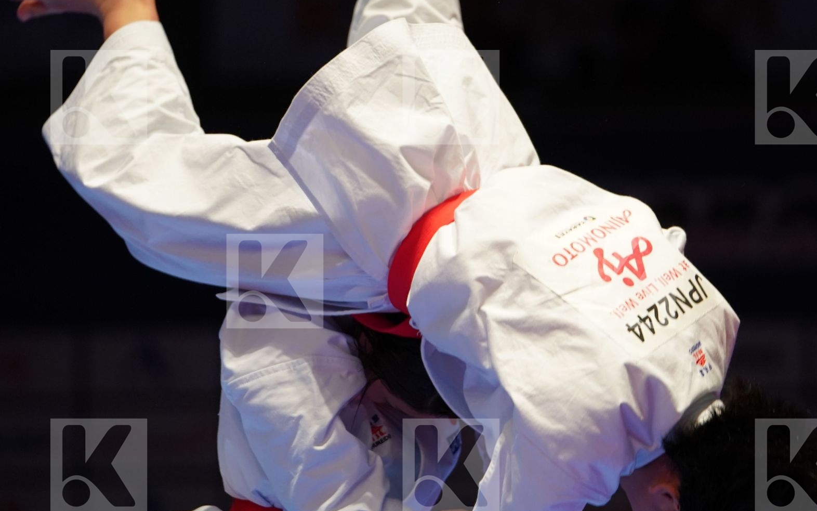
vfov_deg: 4.3
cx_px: 451
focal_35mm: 308
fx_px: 6859
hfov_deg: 6.8
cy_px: 281
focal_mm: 176
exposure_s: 1/1000
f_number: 2.8
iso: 1600
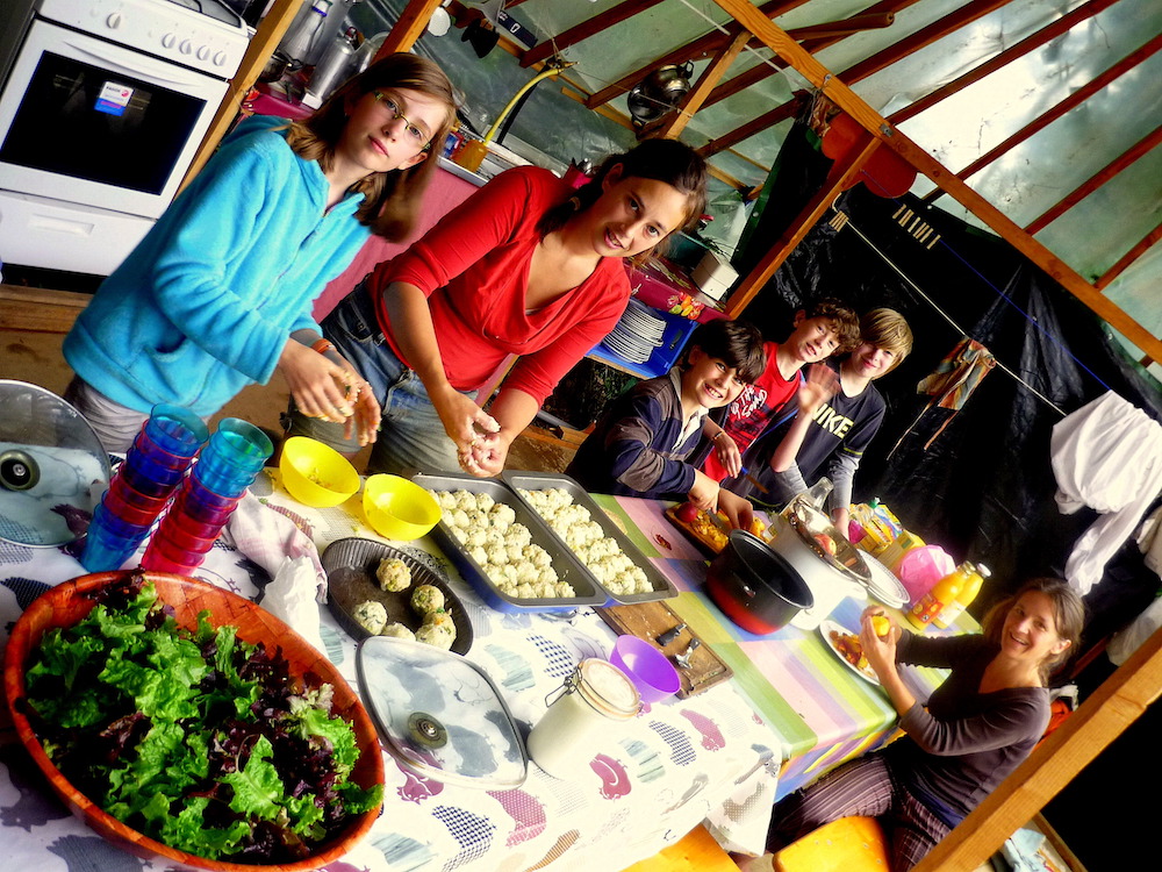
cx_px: 581
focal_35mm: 33
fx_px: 1108
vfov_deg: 42.9
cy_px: 436
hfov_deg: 55.4
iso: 125
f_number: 2.8
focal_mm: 5.5
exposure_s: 1/30
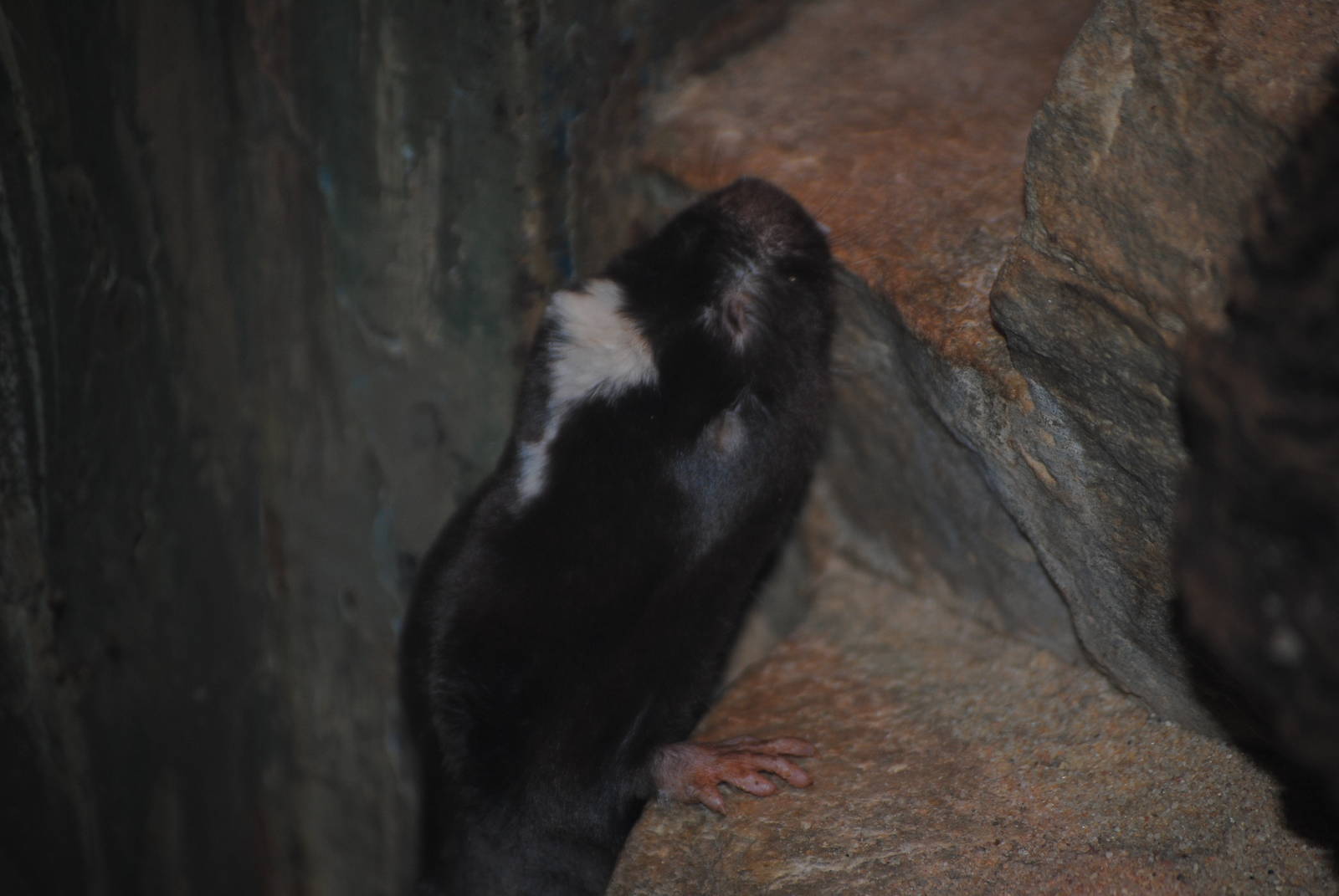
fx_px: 7541
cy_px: 448
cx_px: 670
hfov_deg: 10.1
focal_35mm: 202
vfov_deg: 6.8
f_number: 5
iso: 200
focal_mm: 135
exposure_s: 1/60
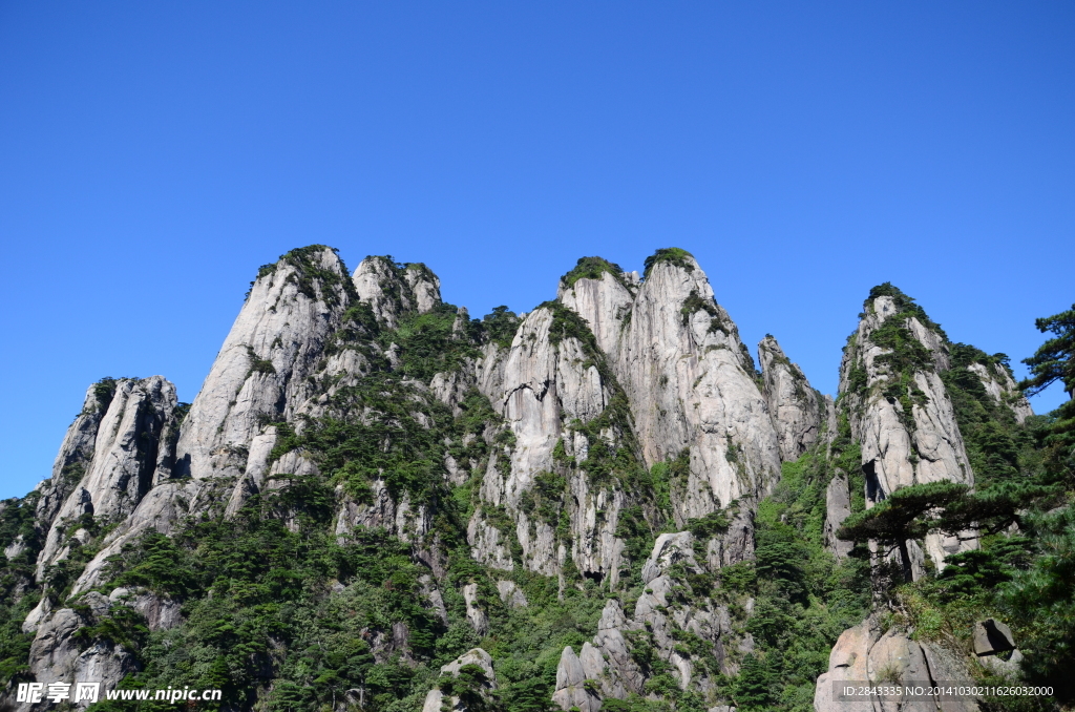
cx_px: 538
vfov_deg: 47.7
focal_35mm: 27
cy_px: 356
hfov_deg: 67.5
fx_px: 804
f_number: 5.6
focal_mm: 18
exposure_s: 1/800
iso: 250
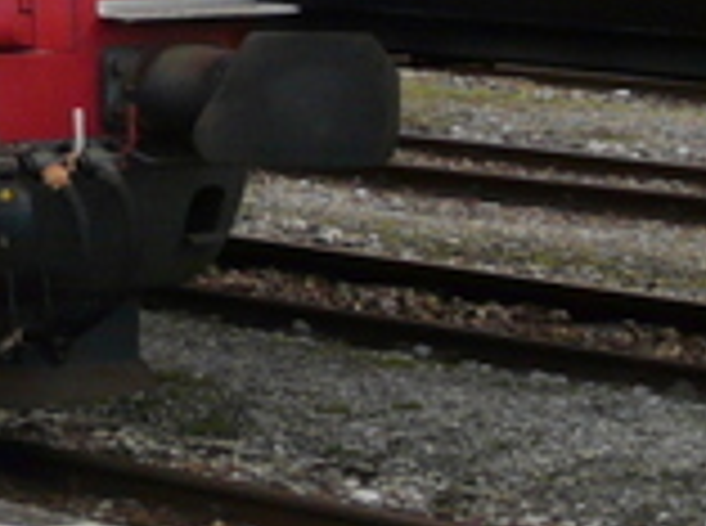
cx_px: -1138
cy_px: -288
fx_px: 5718
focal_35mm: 281
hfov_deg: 6.6
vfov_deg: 5.2
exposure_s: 1/160
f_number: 4
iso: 100
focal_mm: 7.2
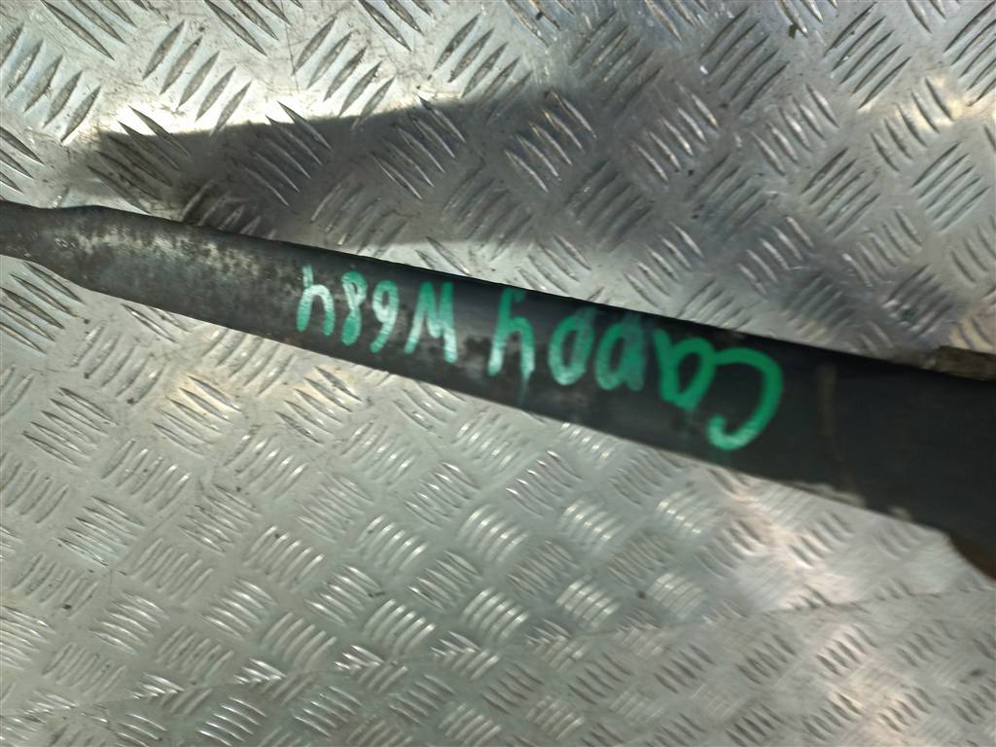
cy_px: 374
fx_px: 719
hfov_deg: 69.4
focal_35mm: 25
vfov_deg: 54.9
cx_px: 498
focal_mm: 4.6
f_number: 1.8
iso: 50
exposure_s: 1/50
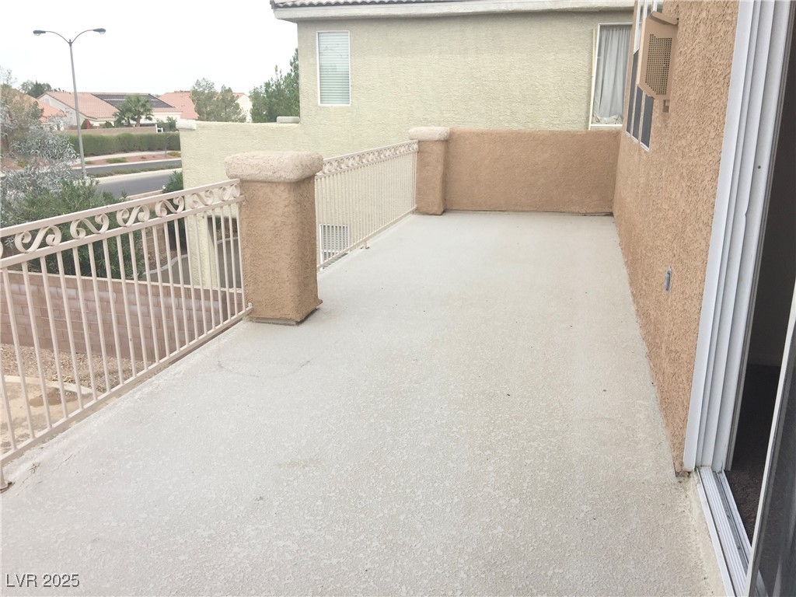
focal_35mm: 29
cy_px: 298
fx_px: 667
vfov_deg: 48.2
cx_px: 398
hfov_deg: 61.7
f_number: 2.2
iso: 32
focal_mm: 4.15
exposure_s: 1/1130
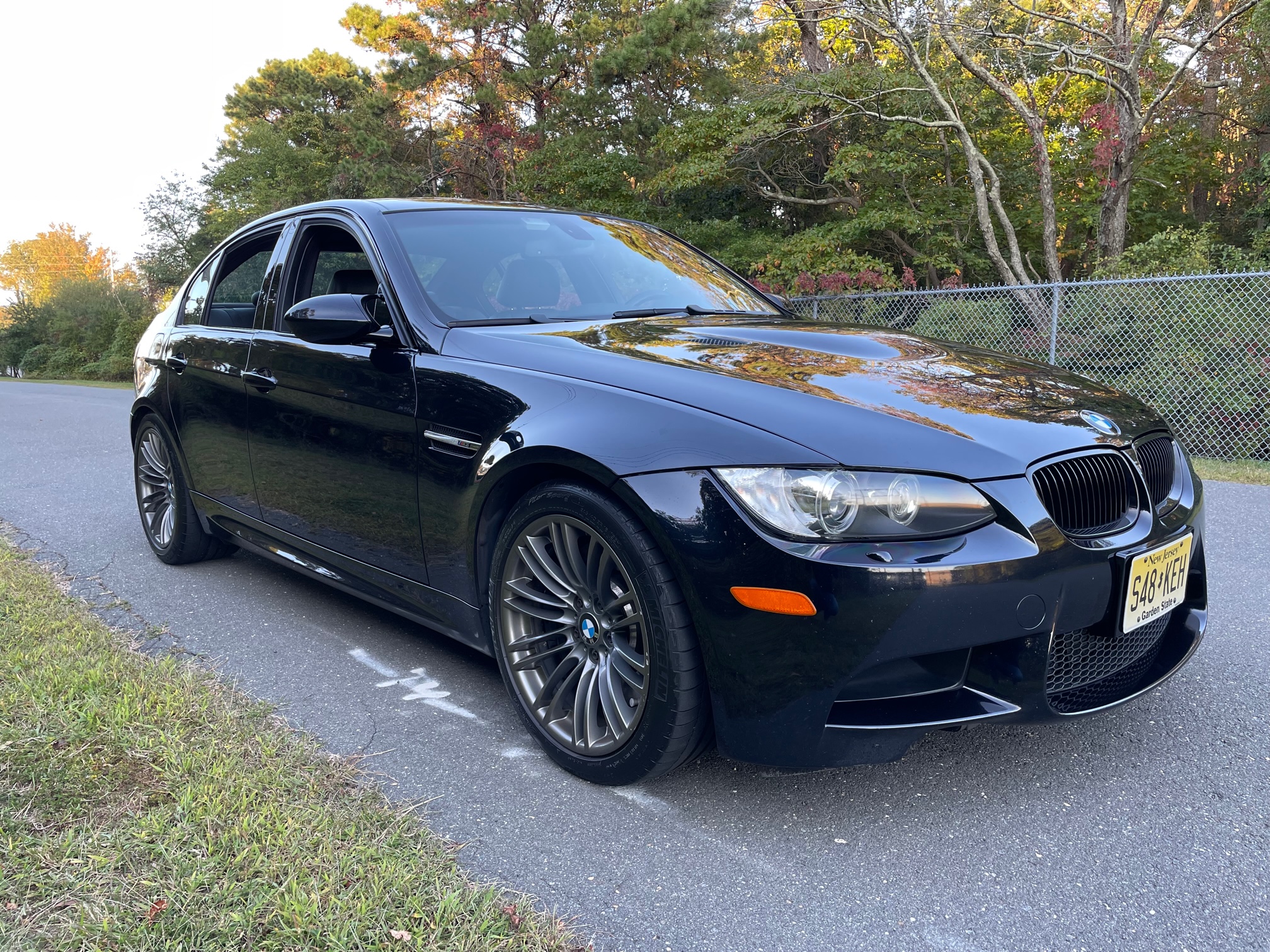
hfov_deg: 67.3
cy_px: 476
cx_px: 635
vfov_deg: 53.1
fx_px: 954
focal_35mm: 26
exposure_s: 1/121
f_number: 1.6
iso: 50
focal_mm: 4.2
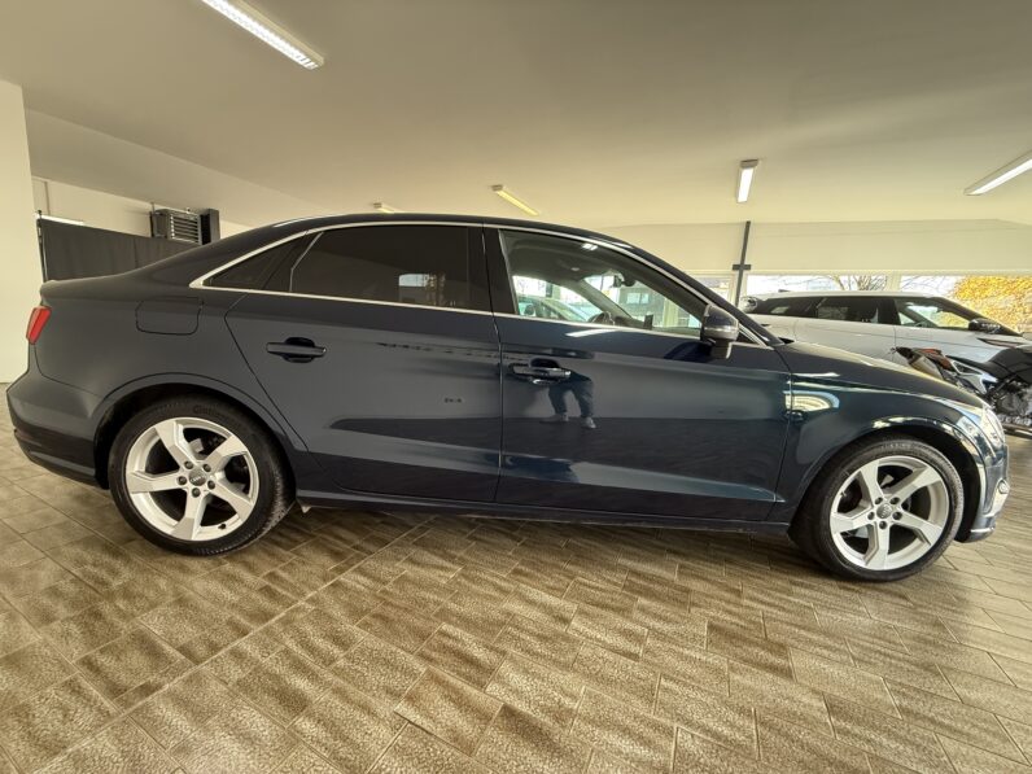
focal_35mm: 14
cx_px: 516
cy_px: 387
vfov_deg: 85.7
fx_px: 417
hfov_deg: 102.1
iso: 400
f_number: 2.2
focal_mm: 2.22
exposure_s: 1/100
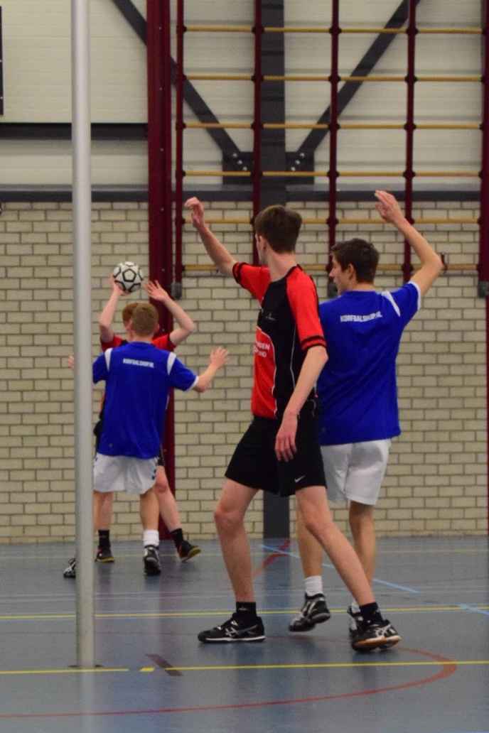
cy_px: 366
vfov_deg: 24.6
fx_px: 1681
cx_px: 244
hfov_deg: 16.6
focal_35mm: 82
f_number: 7.1
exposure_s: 1/200
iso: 5000
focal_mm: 55
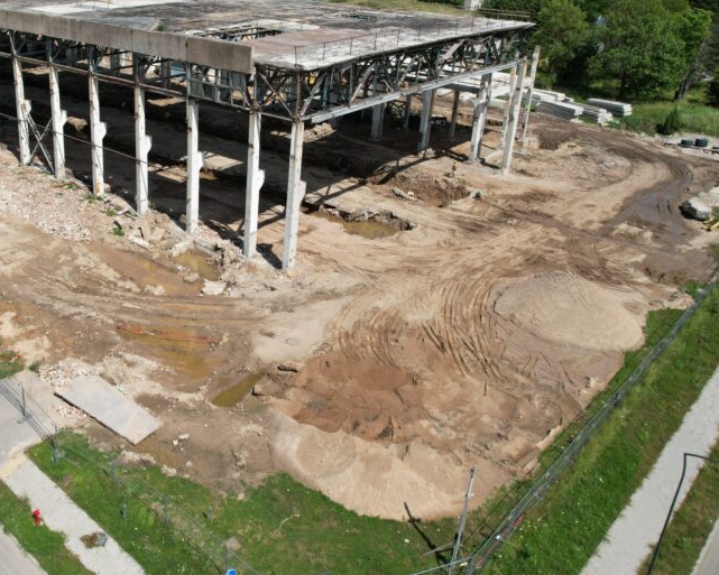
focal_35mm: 33
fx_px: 702
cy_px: 218
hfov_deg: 52.0
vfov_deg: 44.2
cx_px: 184
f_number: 2.8
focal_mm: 8.38
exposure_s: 1/2500
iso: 100
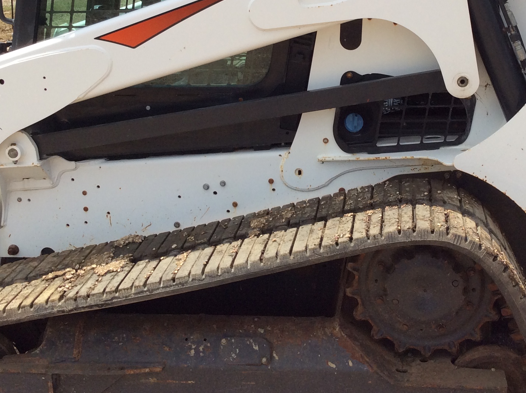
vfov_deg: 24.8
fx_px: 880
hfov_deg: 33.2
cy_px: 85
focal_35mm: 58
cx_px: 306
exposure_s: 1/1506
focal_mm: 3.3
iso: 32
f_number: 2.4
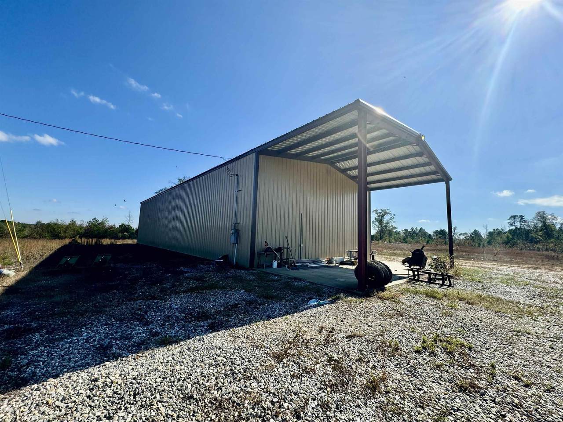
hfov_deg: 102.1
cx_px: 282
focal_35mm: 14
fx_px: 228
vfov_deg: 85.7
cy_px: 211
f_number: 2.2
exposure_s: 1/1672
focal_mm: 2.22
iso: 50
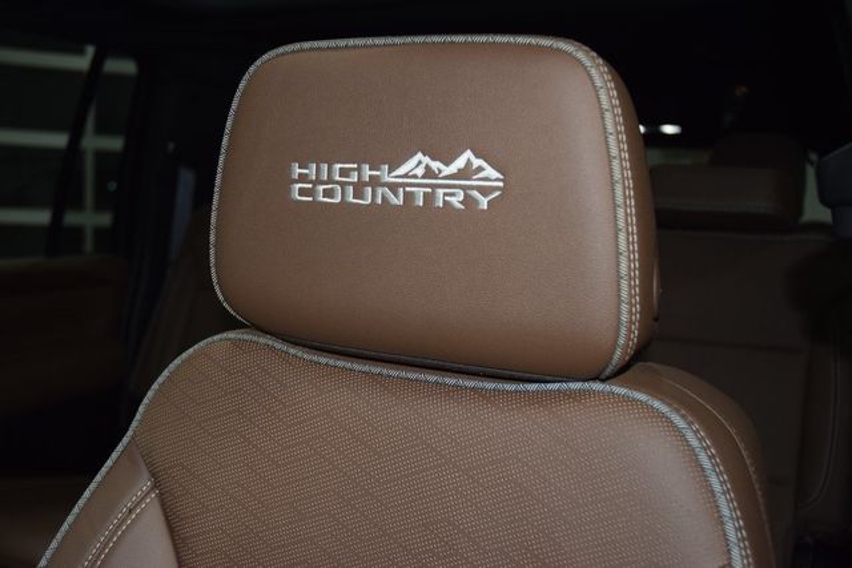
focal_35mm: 40
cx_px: 426
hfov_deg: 47.9
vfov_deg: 33.0
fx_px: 959
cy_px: 284
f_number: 3.8
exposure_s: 1/80
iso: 1250
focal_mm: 27
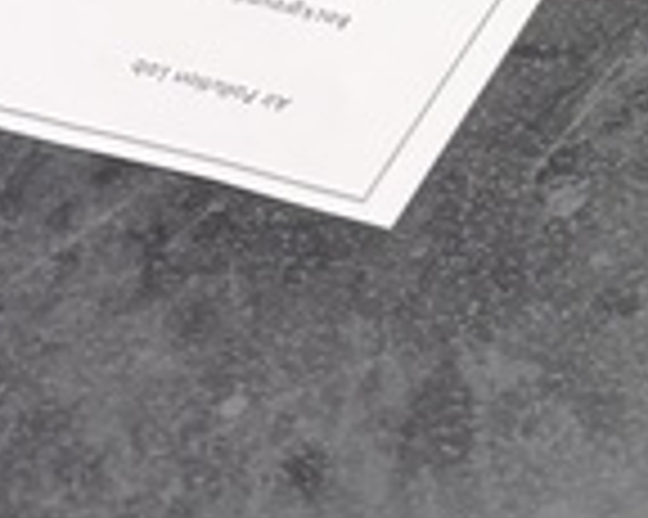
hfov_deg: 10.1
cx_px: 1552
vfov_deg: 8.3
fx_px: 3201
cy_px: -824
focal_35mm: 167
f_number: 1.78
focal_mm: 6.76
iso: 200
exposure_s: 1/120
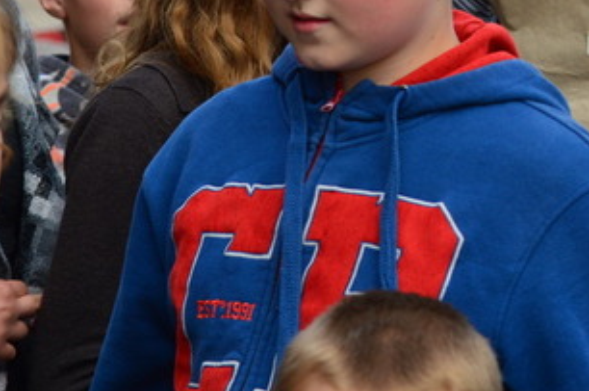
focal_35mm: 216
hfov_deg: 9.5
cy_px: -58
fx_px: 3528
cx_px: 612
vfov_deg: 6.3
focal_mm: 62
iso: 100
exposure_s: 1/160
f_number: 5.6
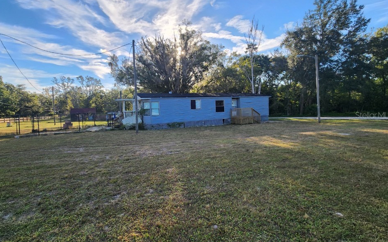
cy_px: 115
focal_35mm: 15
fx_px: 159
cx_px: 183
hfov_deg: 101.4
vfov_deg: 74.7
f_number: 2.2
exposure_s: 1/730
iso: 50
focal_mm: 2.2
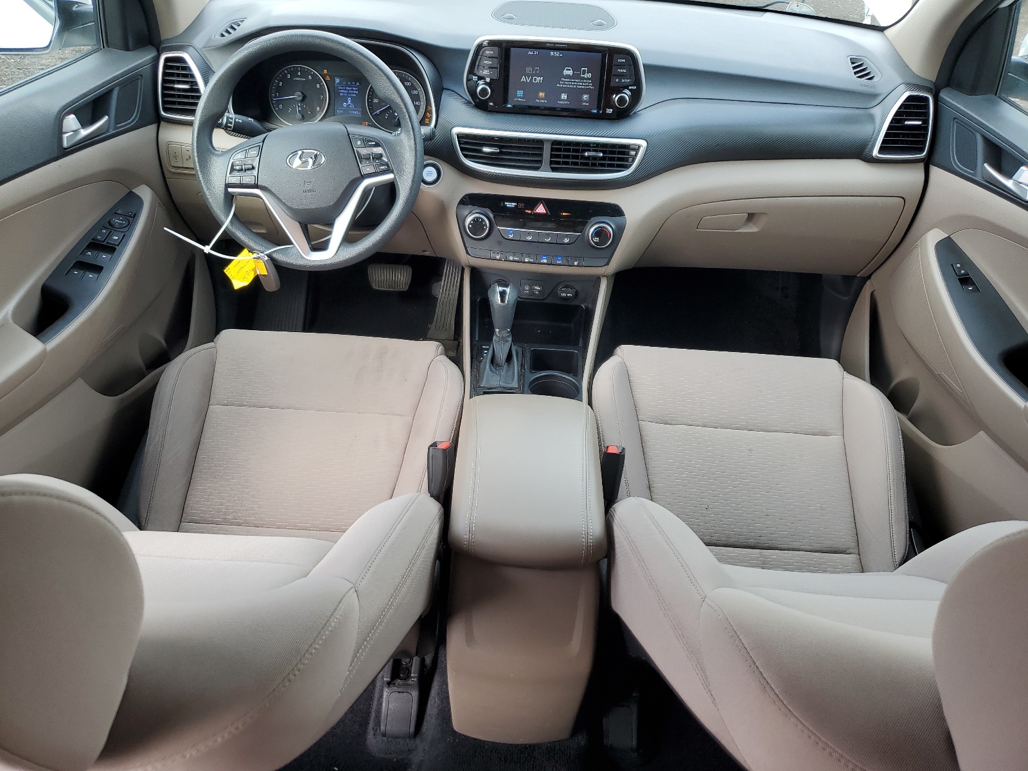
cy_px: 386
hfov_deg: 67.3
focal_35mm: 26
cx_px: 514
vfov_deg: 53.1
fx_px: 772
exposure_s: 1/222
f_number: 1.5
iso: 50
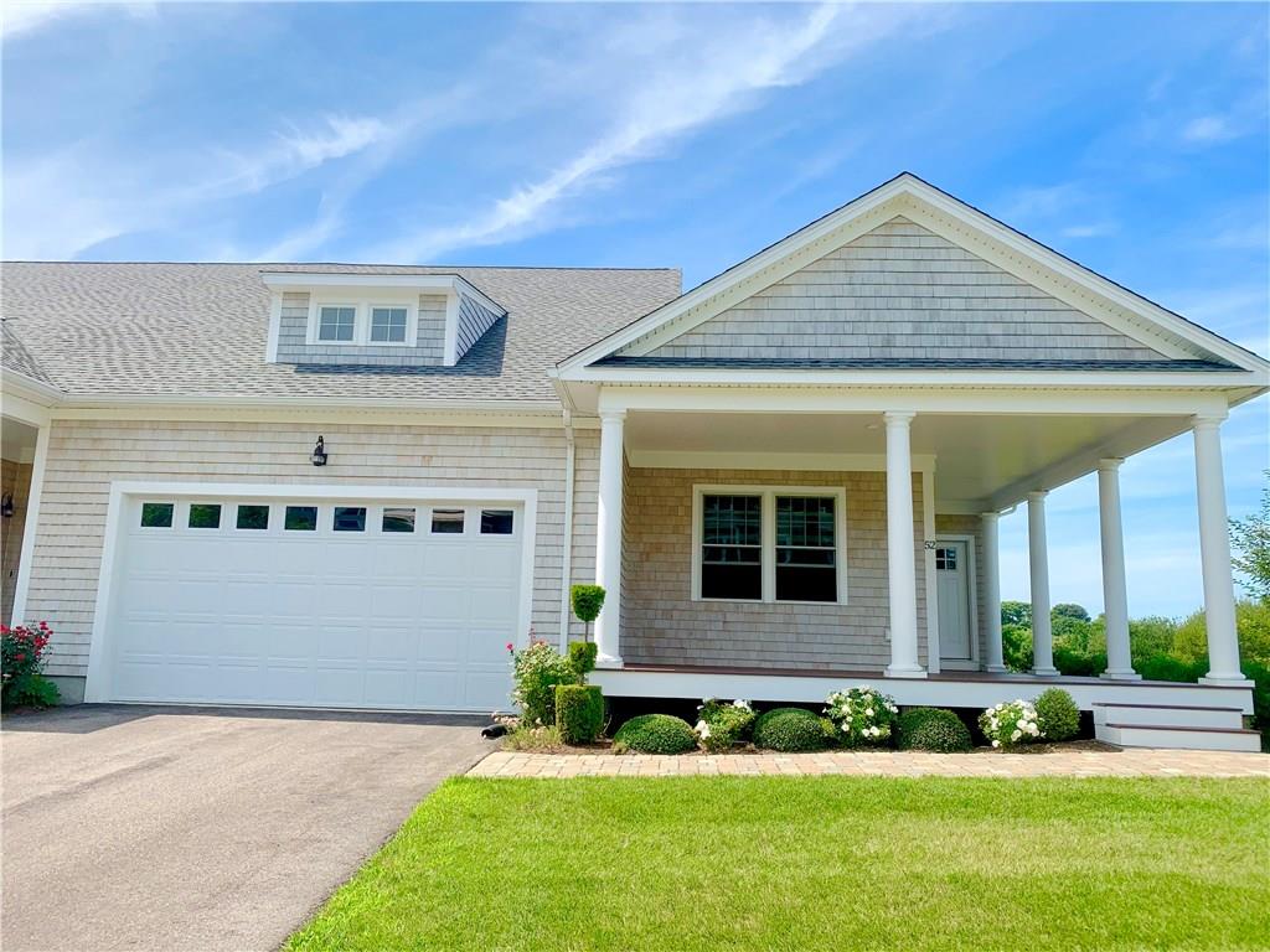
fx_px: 954
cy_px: 476
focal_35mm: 26
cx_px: 635
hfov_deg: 67.3
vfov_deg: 53.1
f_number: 1.8
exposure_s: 1/1845
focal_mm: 4.25
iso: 25
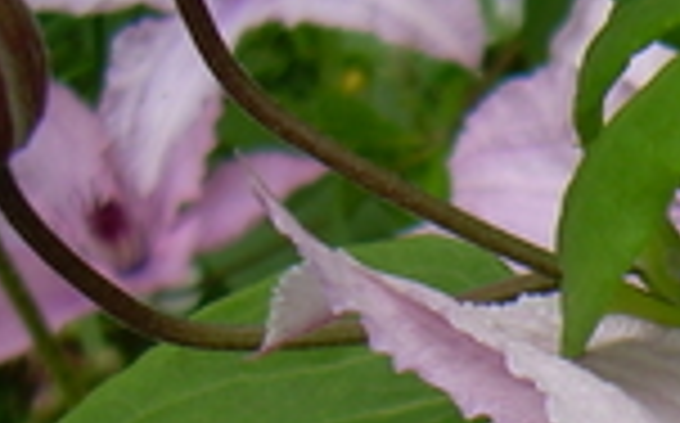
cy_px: 878
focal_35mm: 160
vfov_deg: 7.8
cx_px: 1342
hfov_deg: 11.8
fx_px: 2962
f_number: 2.8
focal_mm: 6.3
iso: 50
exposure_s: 1/177
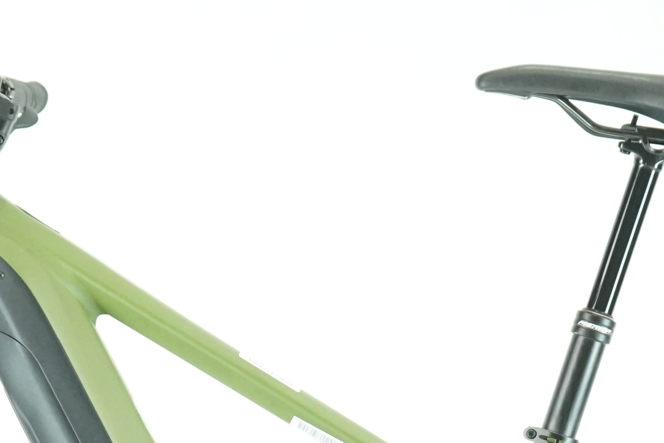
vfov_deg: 6.9
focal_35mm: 196
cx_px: 272
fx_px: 3615
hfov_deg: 10.5
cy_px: 617
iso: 3200
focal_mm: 58
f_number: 5
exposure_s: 1/200
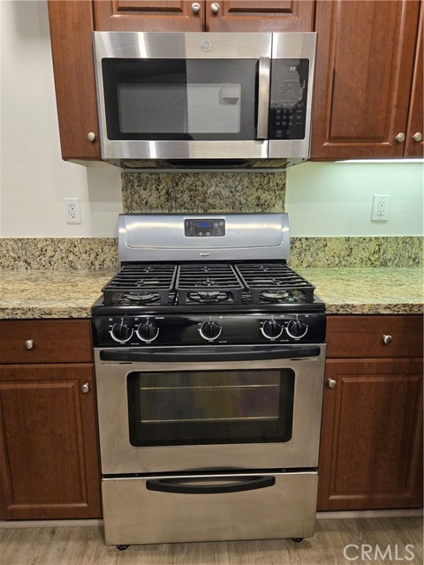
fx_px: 376
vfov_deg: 73.9
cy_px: 282
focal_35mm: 23
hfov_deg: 58.9
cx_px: 212
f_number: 1.8
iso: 500
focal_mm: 5.4
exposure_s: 1/120
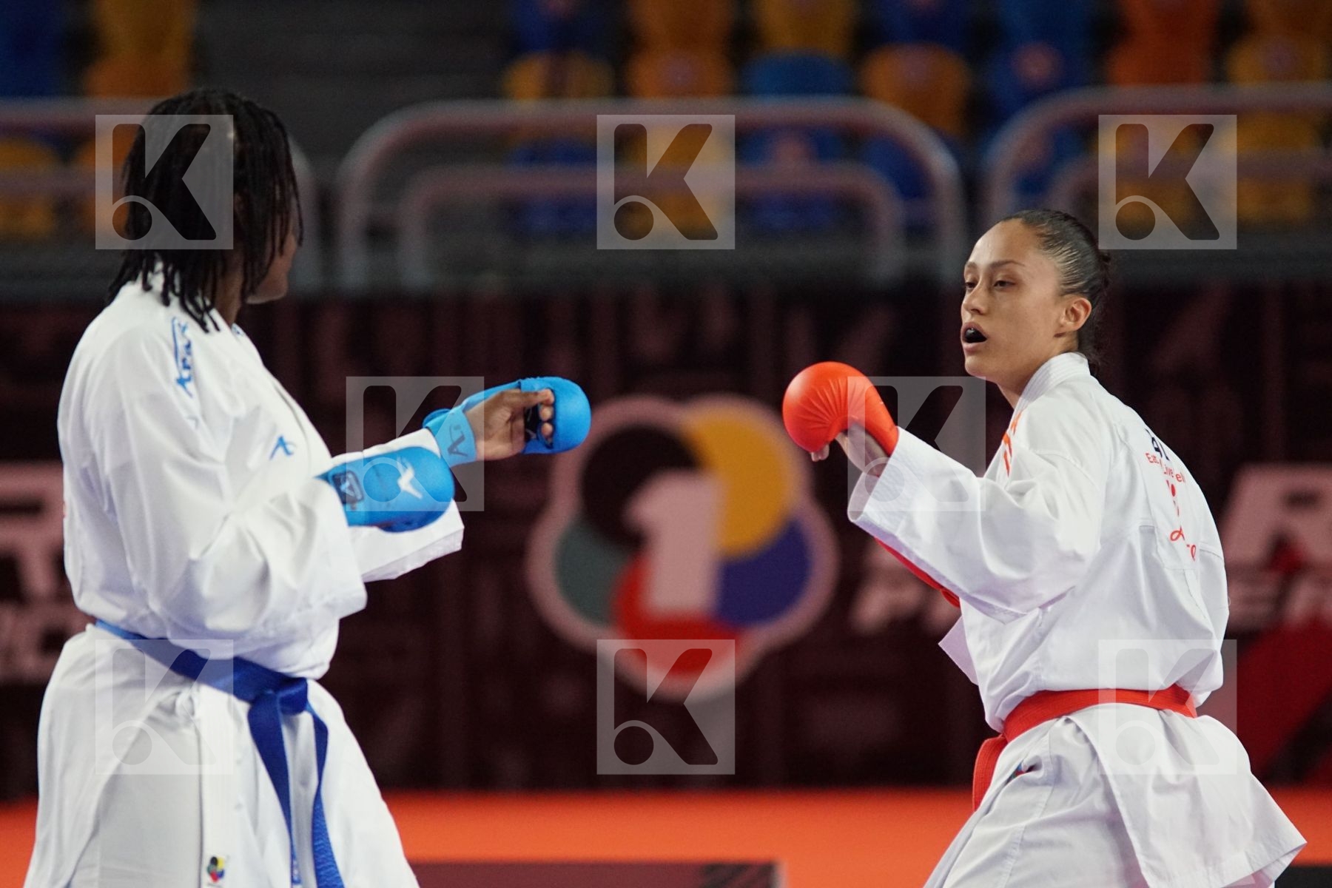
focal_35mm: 300
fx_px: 11099
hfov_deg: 6.9
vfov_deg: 4.6
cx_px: 666
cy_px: 444
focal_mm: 200
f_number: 2.8
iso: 3200
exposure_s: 1/2000
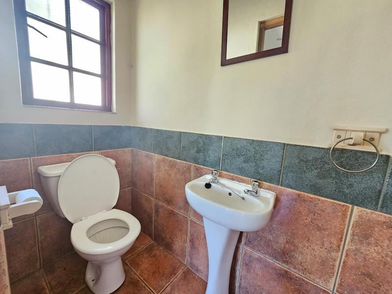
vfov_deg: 89.9
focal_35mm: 13
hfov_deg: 106.2
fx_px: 147
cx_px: 196
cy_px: 147
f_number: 2.2
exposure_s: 1/33
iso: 800
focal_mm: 2.2
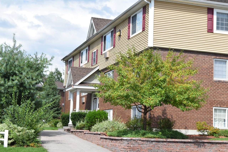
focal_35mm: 72
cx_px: 114
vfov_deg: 18.9
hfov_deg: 28.1
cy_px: 76
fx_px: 456
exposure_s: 1/400
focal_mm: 48
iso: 200
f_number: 10
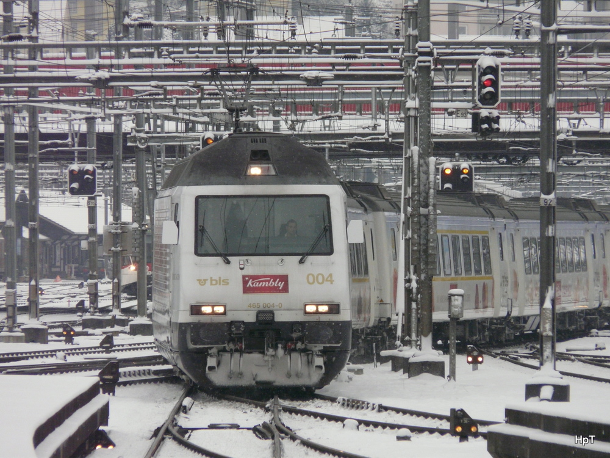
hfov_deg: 5.0
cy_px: 229
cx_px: 305
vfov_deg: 3.7
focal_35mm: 398
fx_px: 7014
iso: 320
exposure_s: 1/400
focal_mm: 65.3
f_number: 4
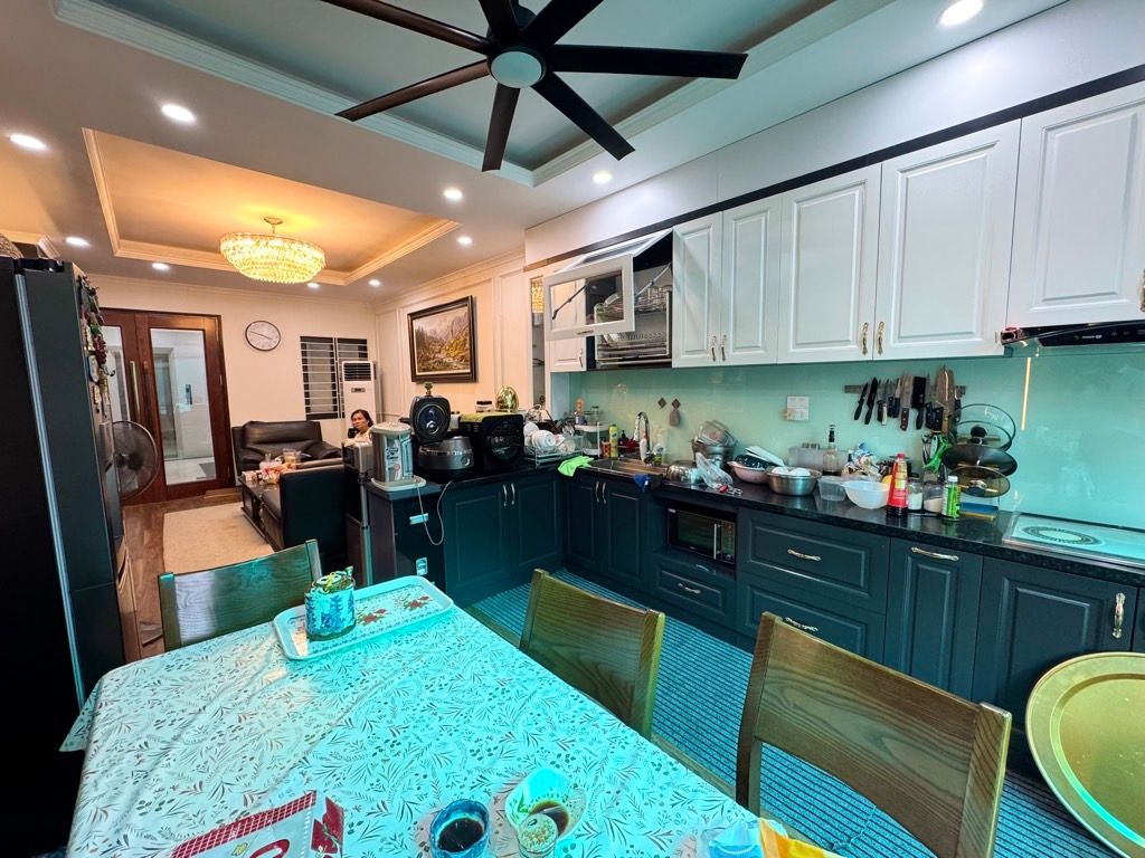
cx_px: 572
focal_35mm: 14
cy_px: 429
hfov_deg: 102.1
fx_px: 463
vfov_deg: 85.7
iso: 200
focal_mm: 2.22
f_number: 2.2
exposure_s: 1/99
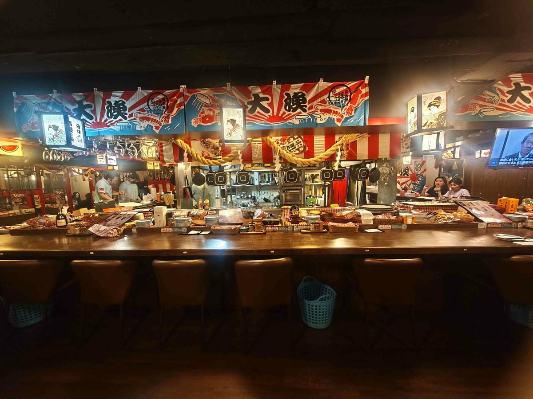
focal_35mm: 12
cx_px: 266
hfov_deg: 110.5
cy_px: 200
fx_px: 185
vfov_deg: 94.5
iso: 1000
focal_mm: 2.03
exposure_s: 1/17.1
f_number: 1.8
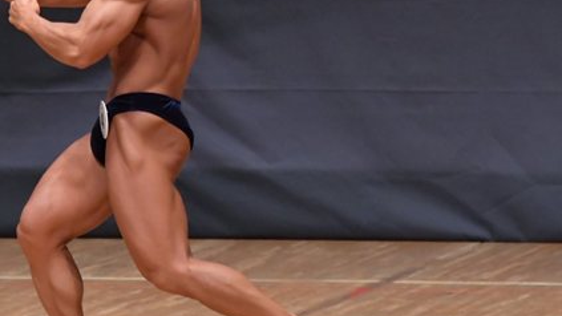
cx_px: 143
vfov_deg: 2.0
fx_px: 9001
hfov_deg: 3.6
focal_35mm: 604
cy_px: 100
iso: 6400
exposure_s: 1/400
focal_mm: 210
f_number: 5.6
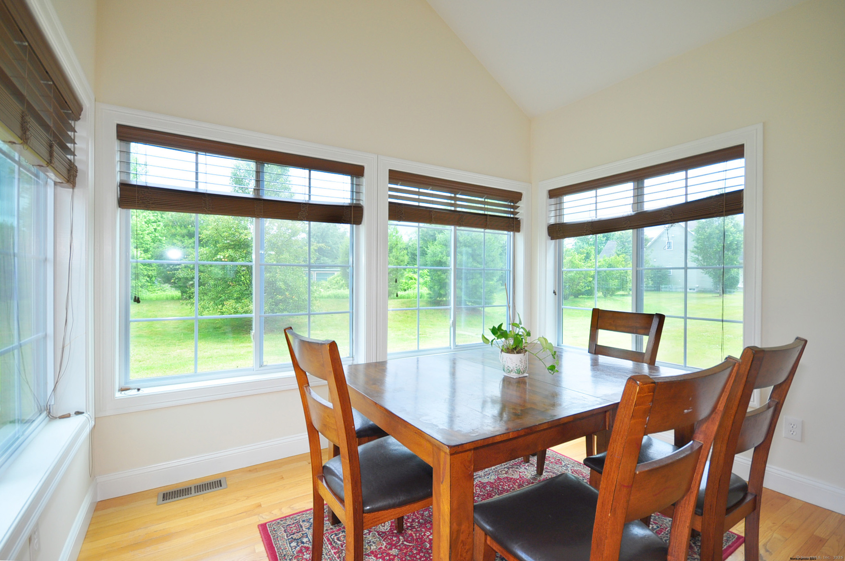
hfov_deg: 100.5
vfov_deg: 77.2
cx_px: 422
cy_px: 280
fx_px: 352
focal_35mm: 15
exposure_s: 1/100
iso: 250
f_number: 5.6
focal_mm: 10
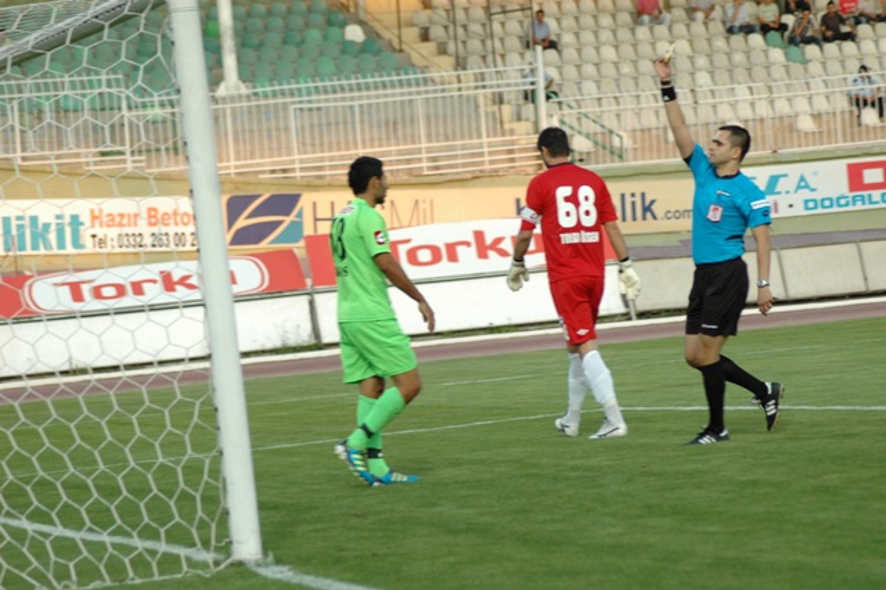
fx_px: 4132
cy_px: 295
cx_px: 443
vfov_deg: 8.2
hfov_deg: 12.2
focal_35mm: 168
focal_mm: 112
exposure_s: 1/320
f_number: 5
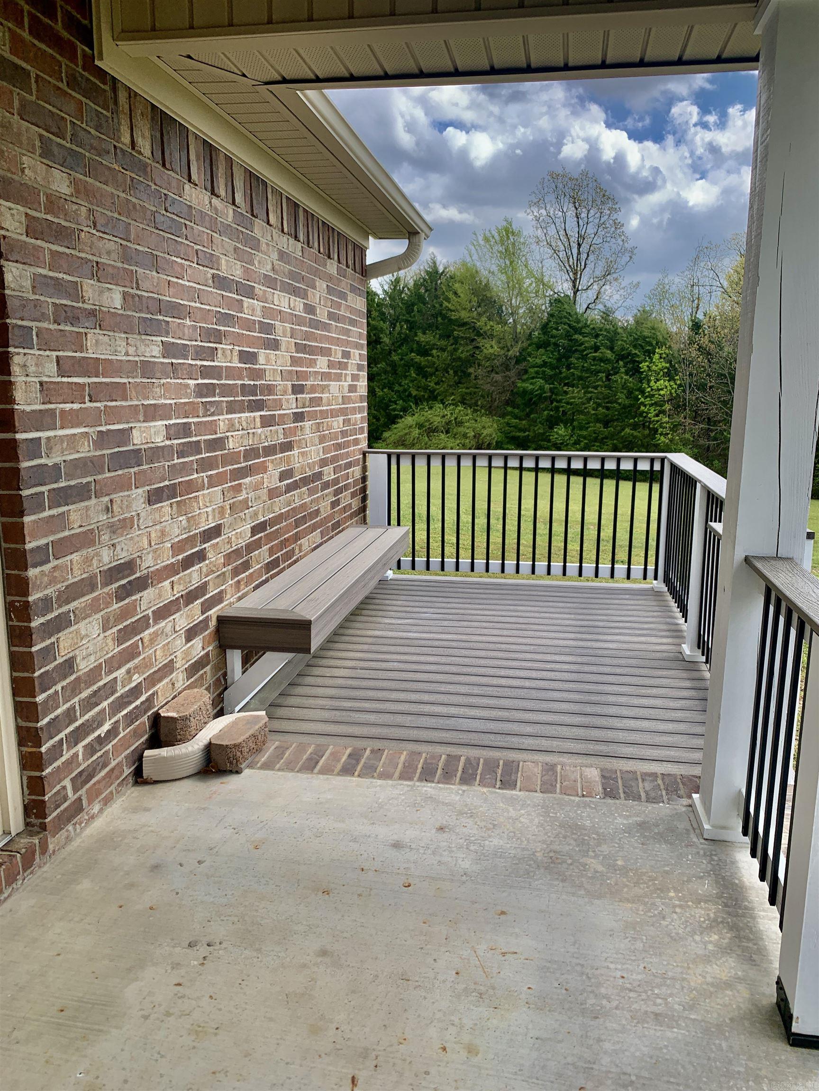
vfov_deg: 67.3
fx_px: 820
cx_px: 410
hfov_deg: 53.1
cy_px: 546
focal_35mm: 26
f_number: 1.8
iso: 25
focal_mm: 4.25
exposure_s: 1/1314
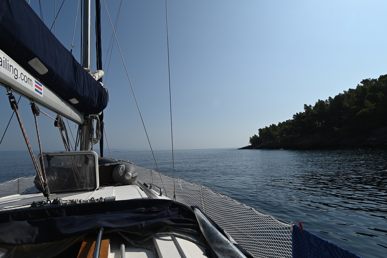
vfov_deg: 67.4
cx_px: 194
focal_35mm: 18
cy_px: 129
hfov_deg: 90.0
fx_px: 193
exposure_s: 1/640
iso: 100
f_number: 10
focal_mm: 12
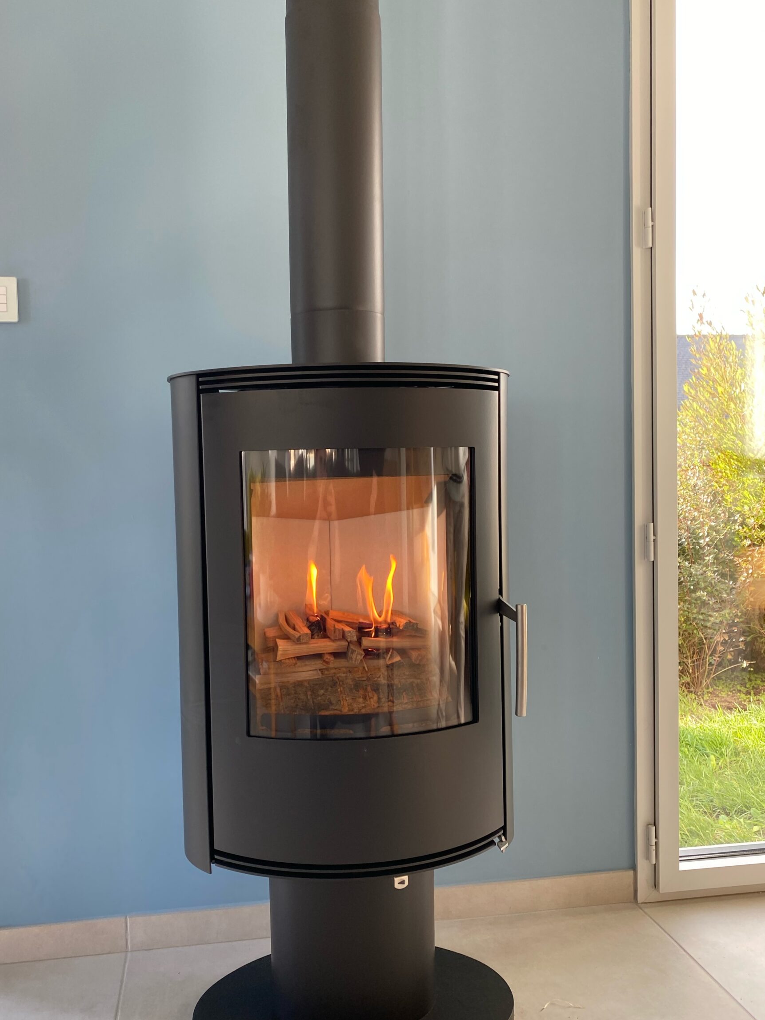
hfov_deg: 48.1
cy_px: 546
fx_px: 855
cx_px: 341
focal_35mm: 29
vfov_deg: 61.6
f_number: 1.8
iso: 64
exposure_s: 1/122
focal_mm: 4.25
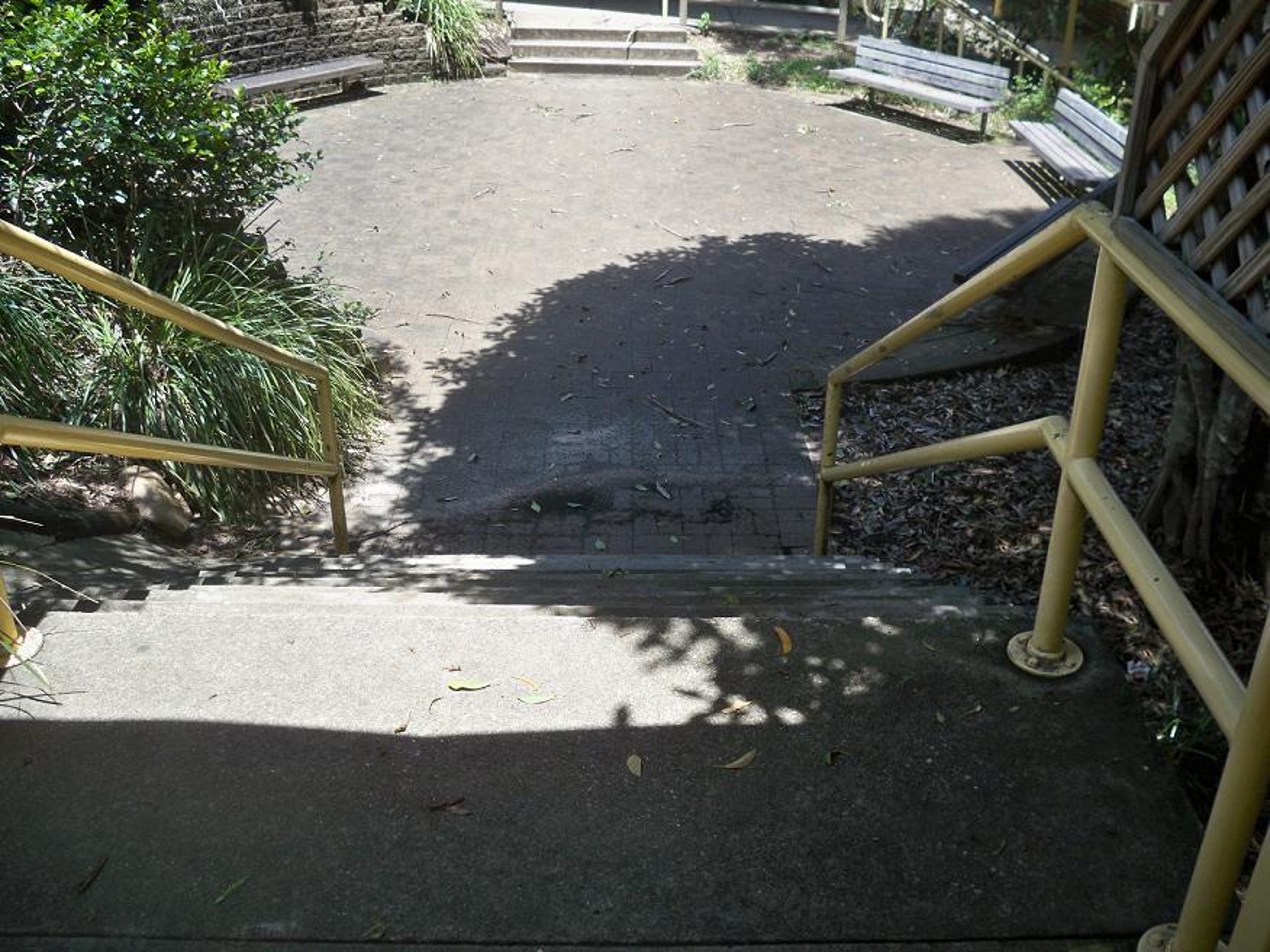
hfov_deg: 52.6
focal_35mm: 35
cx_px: 635
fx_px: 1284
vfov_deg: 40.7
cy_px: 476
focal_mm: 6.3
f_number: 3.1
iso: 80
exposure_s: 1/200
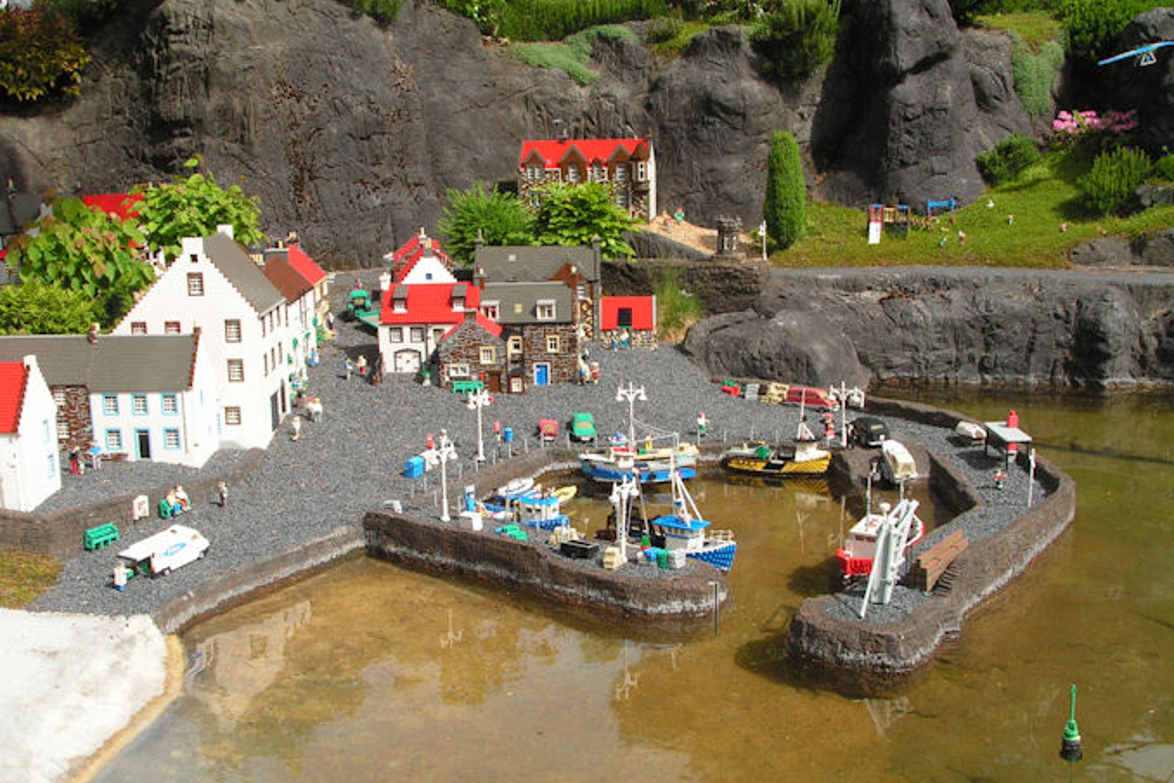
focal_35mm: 46
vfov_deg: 29.2
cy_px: 379
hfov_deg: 42.7
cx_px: 585
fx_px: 1500
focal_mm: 7.4
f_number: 5.6
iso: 50
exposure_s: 1/200
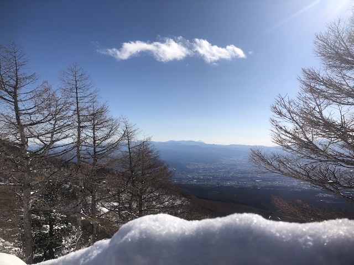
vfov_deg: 49.7
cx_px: 177
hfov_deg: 63.4
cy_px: 132
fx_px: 286
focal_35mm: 28
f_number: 1.8
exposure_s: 1/4808
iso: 25
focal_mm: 4
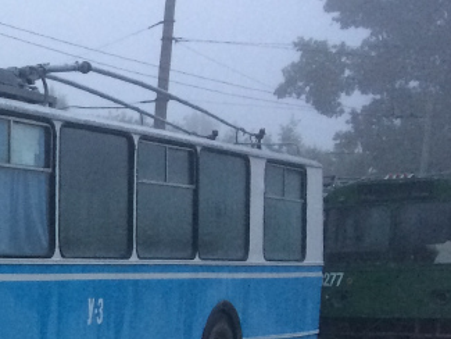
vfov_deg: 13.5
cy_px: 392
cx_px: -289
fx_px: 1395
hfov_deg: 16.2
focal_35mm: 107
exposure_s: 1/33
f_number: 2.2
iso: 80
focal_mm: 4.15
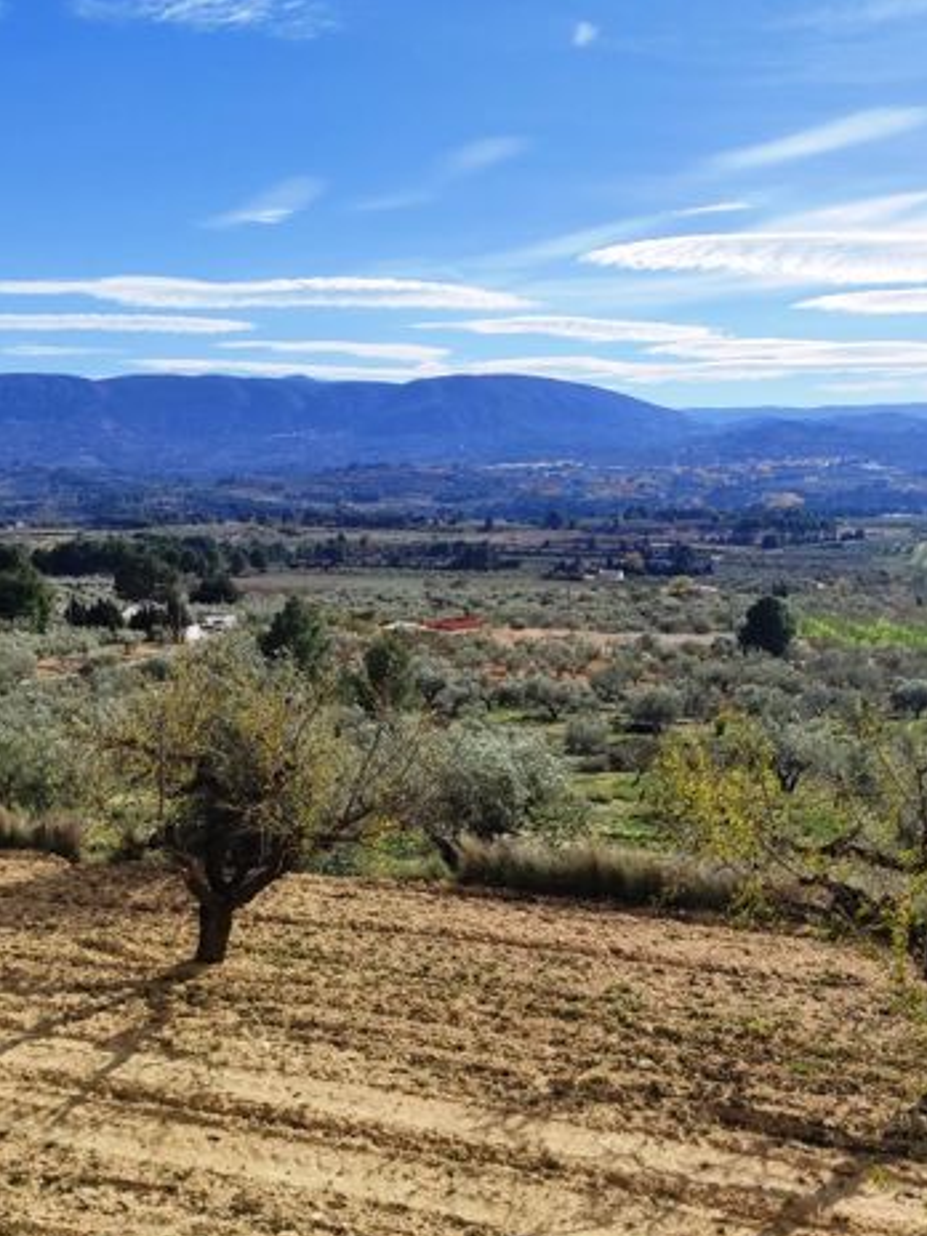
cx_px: 422
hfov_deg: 37.7
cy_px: 617
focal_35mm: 38
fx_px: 1357
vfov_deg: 49.0
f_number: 1.89
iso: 50
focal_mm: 5.43
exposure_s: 1/2680
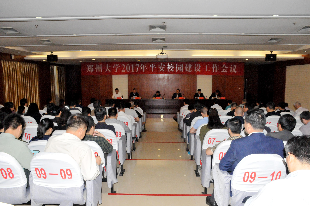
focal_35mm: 27
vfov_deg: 47.8
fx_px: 232
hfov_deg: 67.4
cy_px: 103
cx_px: 155
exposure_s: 1/160
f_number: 13
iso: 3200
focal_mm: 18
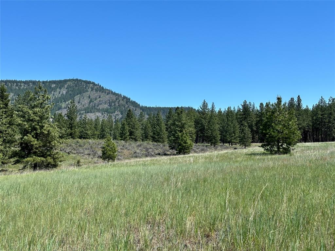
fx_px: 465
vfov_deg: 30.3
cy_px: 126
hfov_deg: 39.7
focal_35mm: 48
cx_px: 168
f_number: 1.78
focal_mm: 6.86
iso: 64
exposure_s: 1/3731
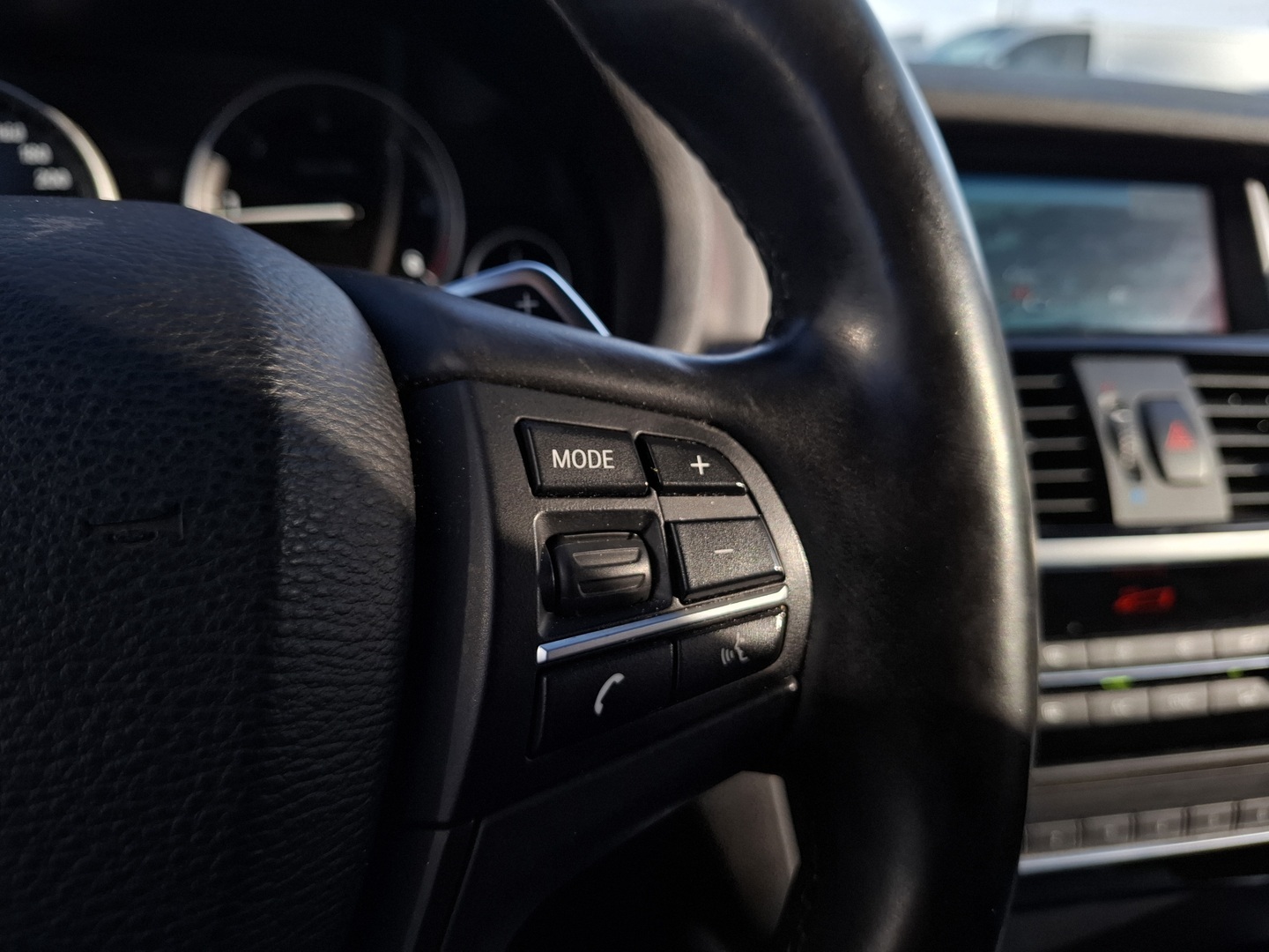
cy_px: 476
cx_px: 634
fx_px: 843
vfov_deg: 58.9
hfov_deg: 73.9
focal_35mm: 23
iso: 50
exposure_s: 1/211
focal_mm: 5.54
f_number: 1.8
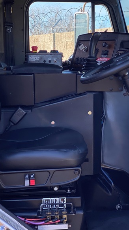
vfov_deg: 27.9
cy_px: 115
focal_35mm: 76
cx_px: 107
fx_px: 462
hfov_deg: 15.8
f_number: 2
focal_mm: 6
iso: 20
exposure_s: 1/369
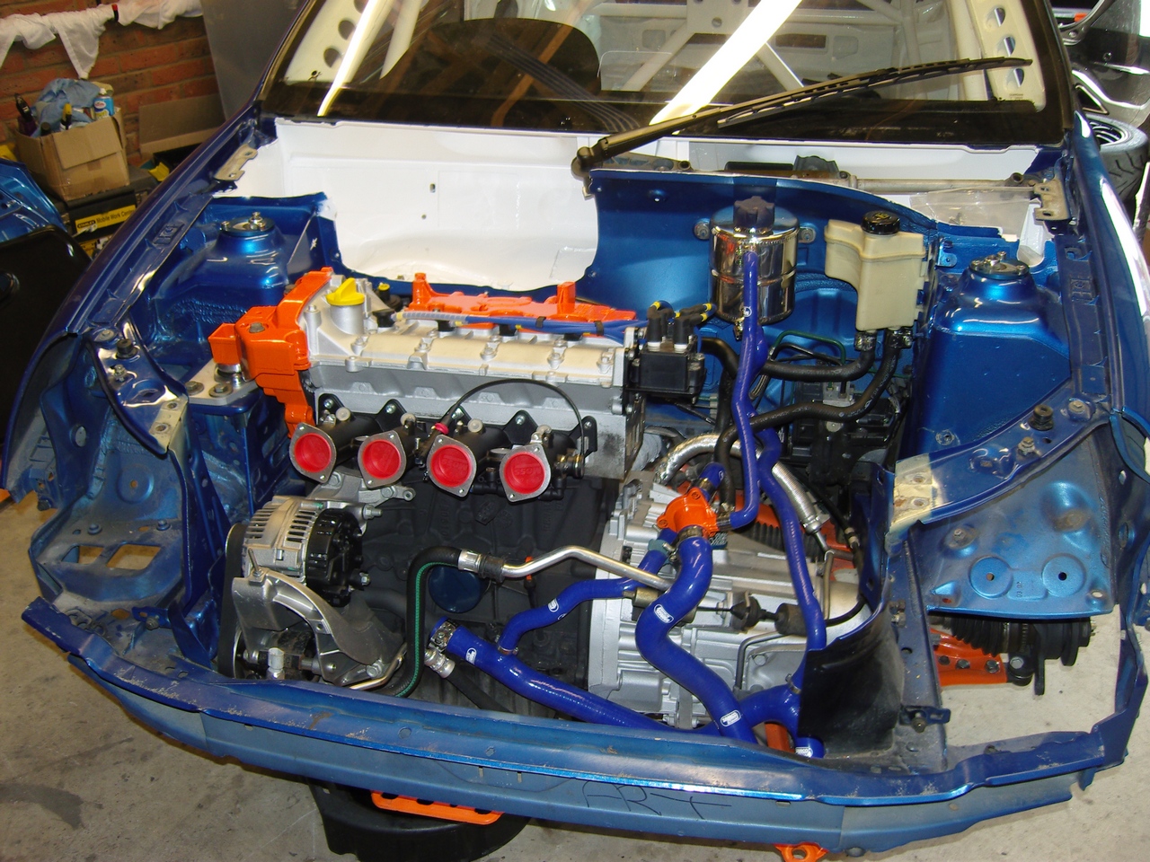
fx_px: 1130
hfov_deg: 54.0
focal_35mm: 34
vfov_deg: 41.8
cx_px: 575
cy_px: 431
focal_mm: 7.3
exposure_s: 1/40
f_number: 2.8
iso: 100
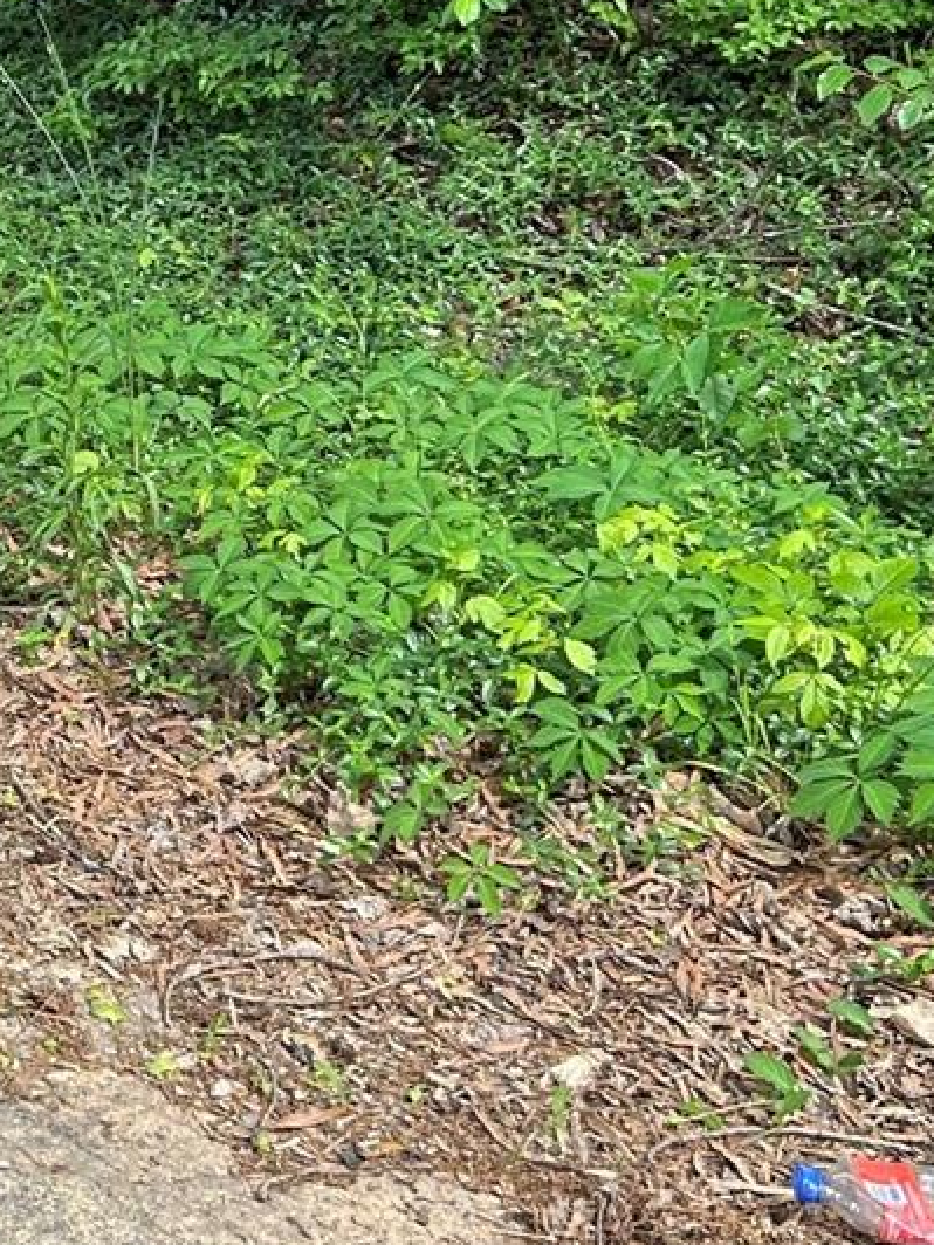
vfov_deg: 24.5
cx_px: -321
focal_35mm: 75
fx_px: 2698
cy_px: -73
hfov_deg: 18.2
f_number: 1.5
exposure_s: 1/628
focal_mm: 5.7
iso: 50
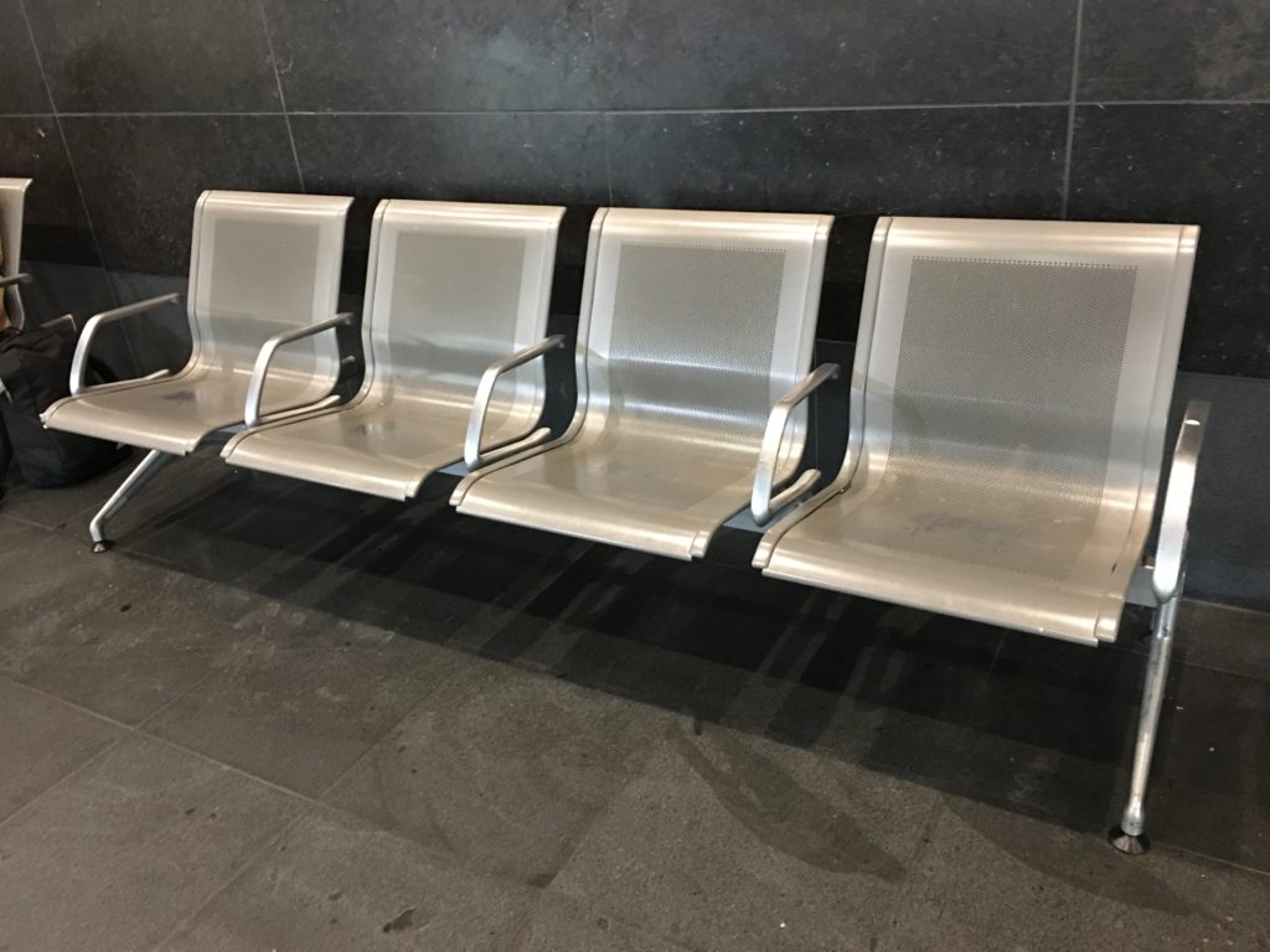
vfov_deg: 48.2
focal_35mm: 29
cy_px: 476
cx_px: 635
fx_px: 1064
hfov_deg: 61.7
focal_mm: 4.15
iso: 160
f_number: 2.2
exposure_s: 1/8
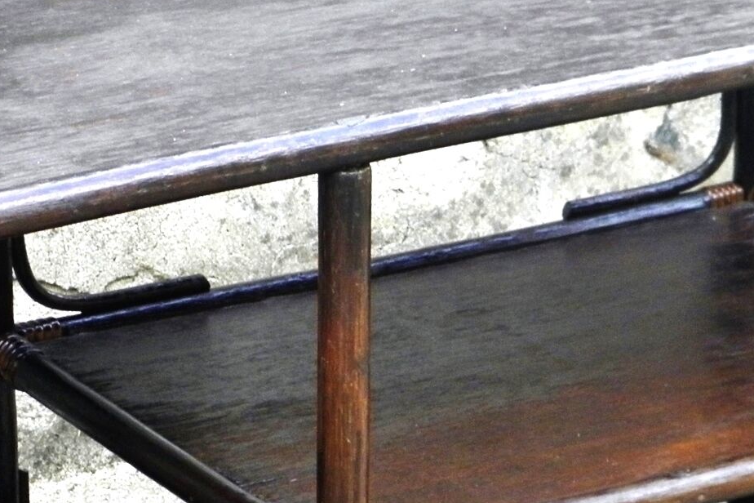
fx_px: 4105
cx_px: 318
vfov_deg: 7.0
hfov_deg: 10.5
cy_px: 518
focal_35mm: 196
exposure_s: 1/40
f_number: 4.3
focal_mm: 12.2
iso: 200
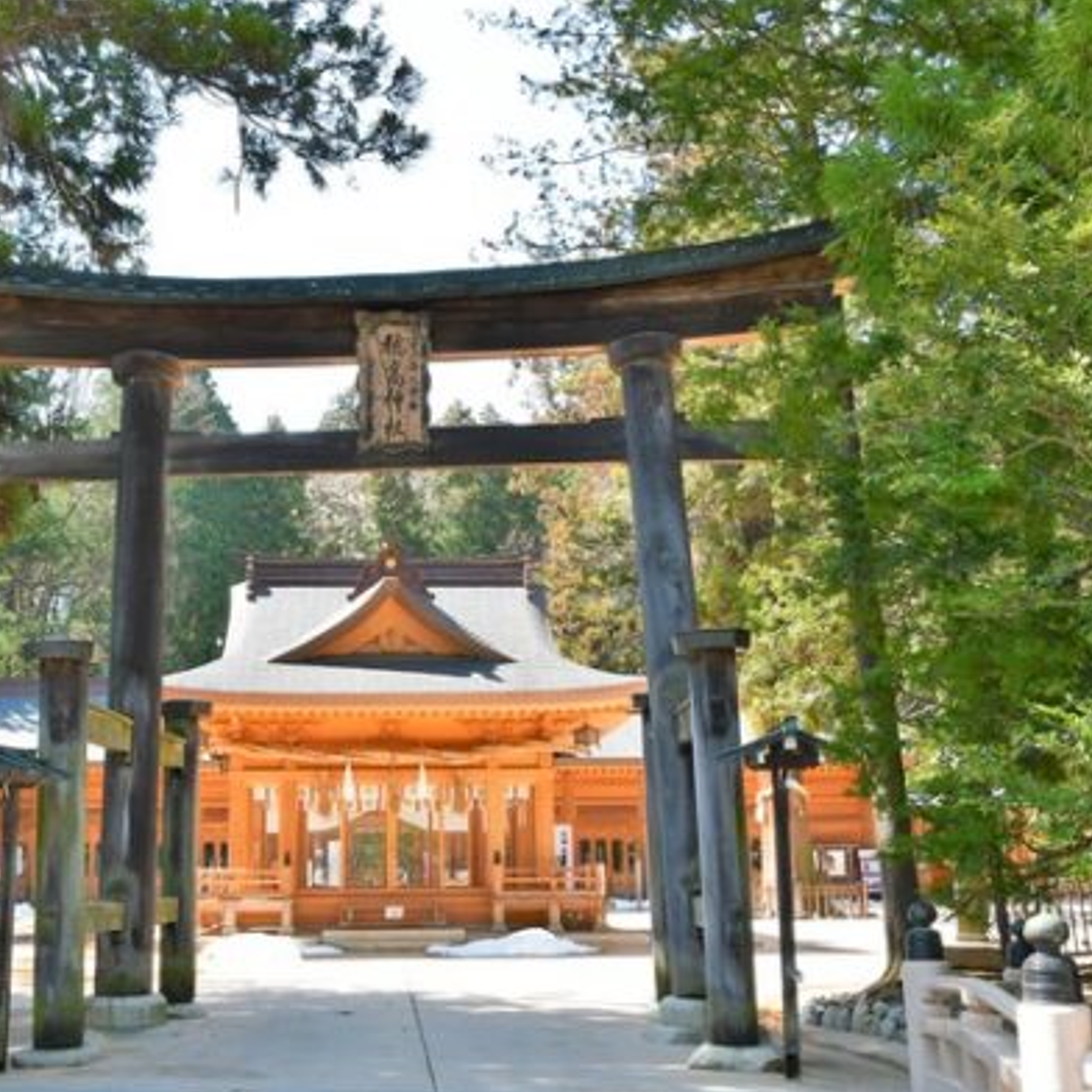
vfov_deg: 42.8
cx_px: 412
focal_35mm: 39
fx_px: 1392
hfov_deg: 42.5
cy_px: 543
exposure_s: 1/60
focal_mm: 20
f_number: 8
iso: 450
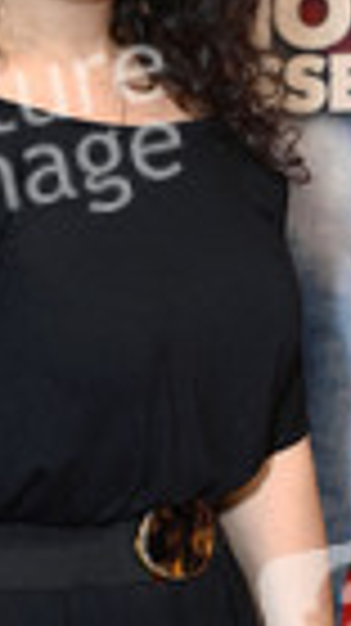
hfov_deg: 8.0
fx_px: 2503
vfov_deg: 14.2
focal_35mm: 151
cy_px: 378
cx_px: 81
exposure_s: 1/250
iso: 800
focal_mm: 50
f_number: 5.6
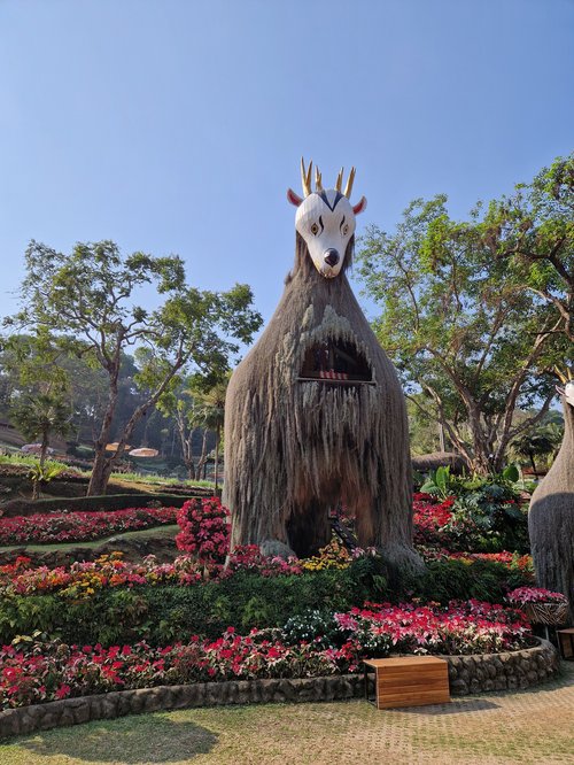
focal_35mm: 23
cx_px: 287
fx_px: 508
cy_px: 382
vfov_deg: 73.9
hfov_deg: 58.9
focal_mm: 5.4
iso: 50
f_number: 1.8
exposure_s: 1/1356
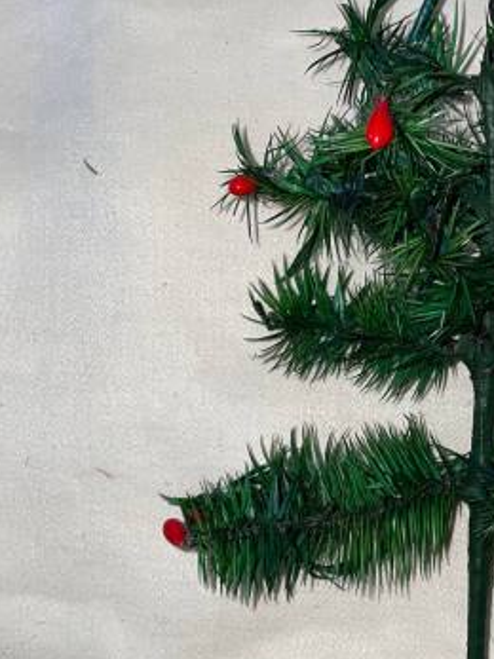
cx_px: 509
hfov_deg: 23.3
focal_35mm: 60
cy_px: 437
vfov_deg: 31.9
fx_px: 1142
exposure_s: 1/72
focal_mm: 4.2
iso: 64
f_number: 1.6
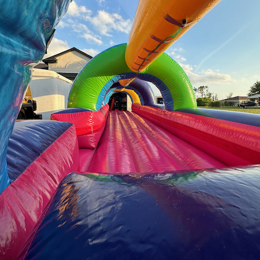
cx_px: 137
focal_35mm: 18
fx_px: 153
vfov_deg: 80.2
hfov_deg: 80.7
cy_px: 110
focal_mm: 2.22
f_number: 2.2
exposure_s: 1/347
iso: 40
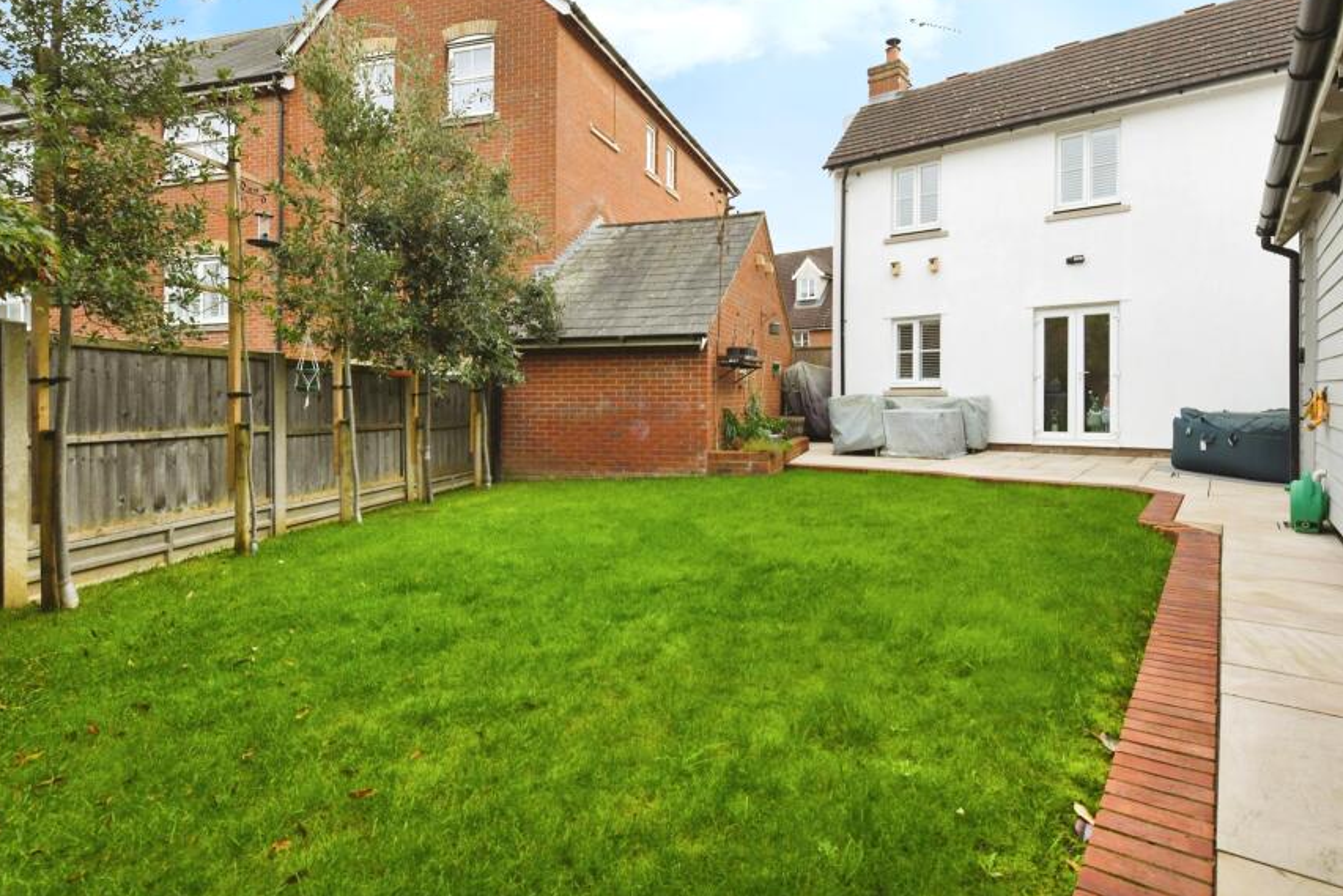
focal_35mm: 18
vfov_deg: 66.8
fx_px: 672
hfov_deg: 89.9
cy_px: 365
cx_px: 716
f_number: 8
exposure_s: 1/400
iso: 800
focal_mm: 15
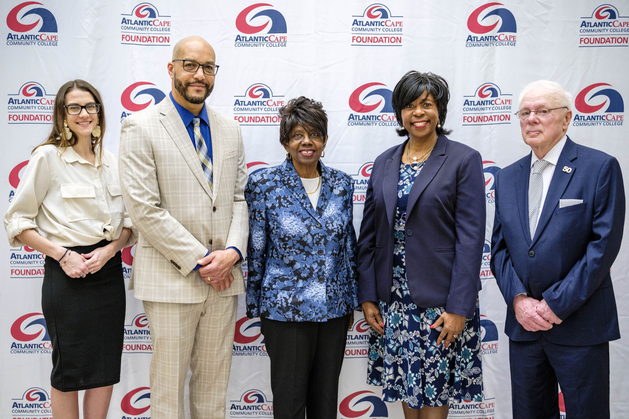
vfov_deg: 32.6
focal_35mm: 41
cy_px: 210
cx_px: 314
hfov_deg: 47.4
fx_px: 716
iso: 800
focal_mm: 27
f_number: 1.6
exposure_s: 1/80
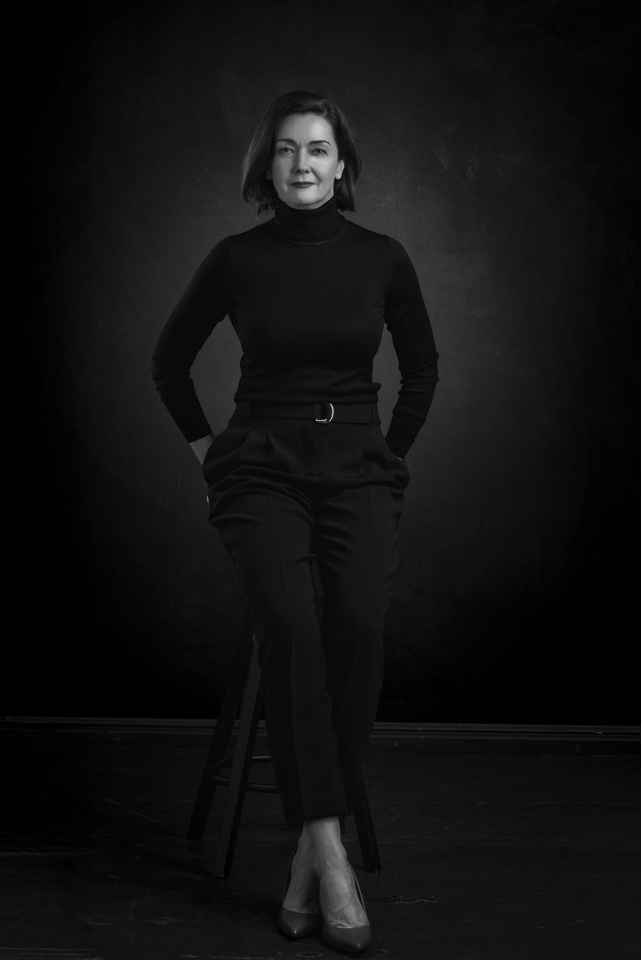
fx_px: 2188
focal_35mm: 82
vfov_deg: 24.8
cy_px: 480
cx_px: 320
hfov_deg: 16.7
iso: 100
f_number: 13
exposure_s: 1/200
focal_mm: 82
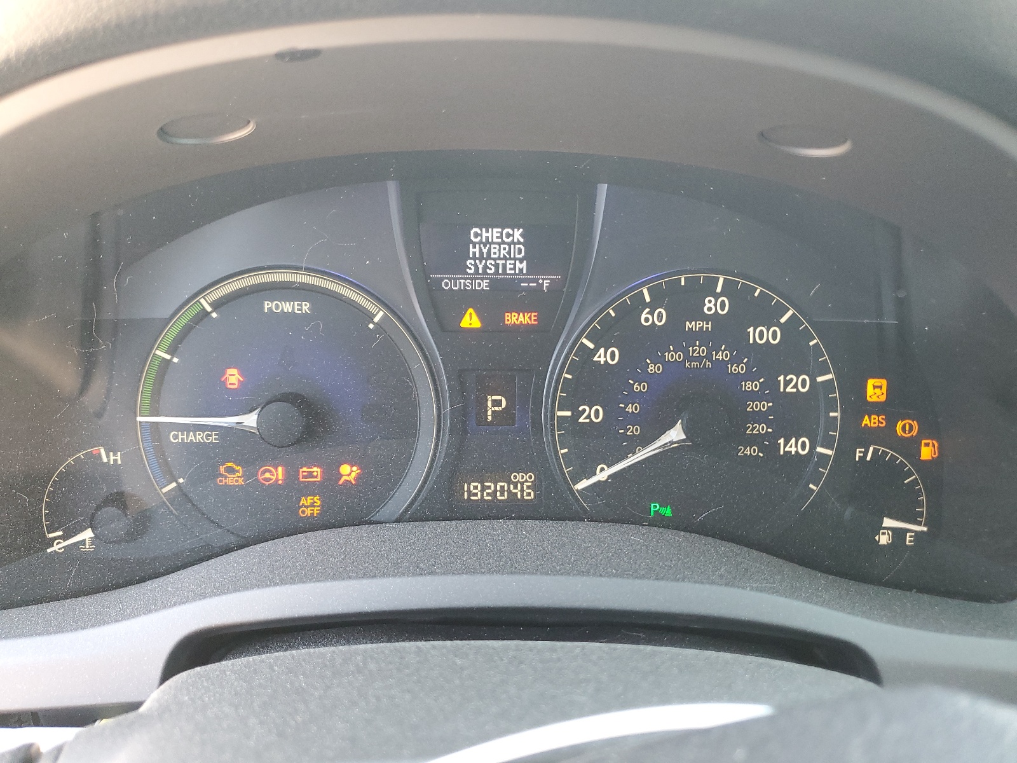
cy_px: 382
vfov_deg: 53.1
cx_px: 508
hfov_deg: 67.3
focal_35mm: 26
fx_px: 764
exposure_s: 1/60.2
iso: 153
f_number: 1.5
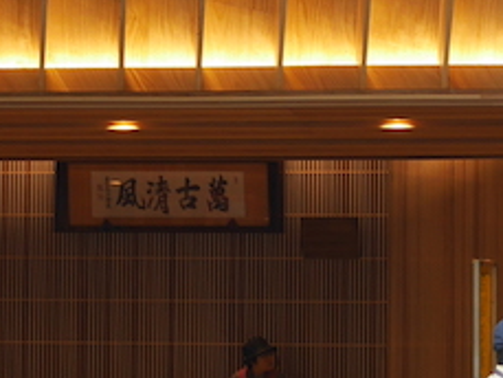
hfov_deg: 5.9
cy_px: -164
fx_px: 4870
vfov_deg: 4.4
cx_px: 463
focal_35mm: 335
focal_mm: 30
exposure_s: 1/50
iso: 200
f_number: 5.6
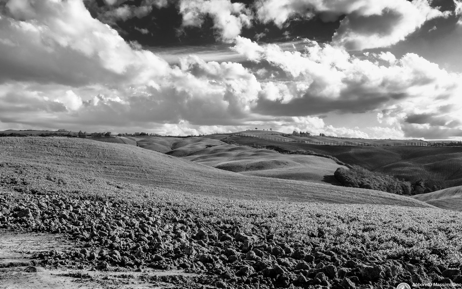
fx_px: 466
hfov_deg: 52.7
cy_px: 141
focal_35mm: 37
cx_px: 231
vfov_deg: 34.4
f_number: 14
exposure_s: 1/105
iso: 200
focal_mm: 24
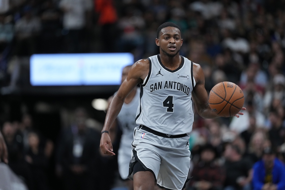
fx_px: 2375
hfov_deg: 6.9
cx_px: 142
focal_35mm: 300
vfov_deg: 4.6
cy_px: 95
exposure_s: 1/2000
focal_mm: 300
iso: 4000
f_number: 2.8
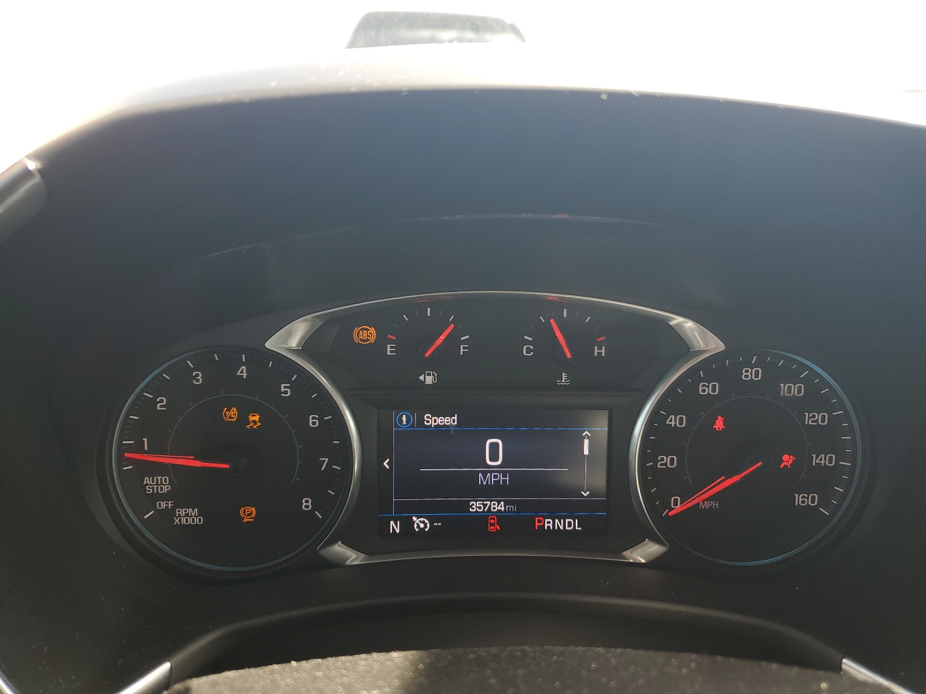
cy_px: 347
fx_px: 696
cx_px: 463
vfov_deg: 53.1
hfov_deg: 67.3
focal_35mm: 26
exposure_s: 1/167
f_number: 1.5
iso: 50
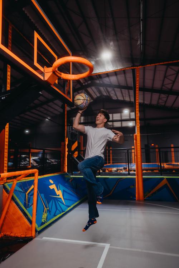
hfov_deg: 53.1
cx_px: 90
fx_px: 179
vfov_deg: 73.7
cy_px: 134
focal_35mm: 24
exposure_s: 1/500
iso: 400
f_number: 2
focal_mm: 24
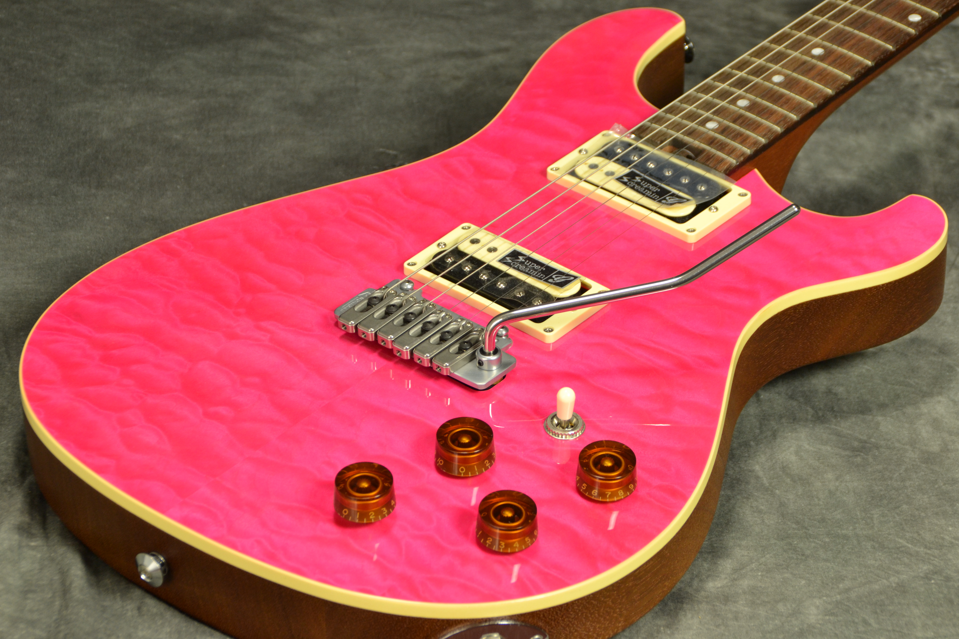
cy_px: 320
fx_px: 3916
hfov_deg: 14.0
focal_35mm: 147
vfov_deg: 9.3
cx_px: 480
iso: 400
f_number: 10
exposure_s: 1/6
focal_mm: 98
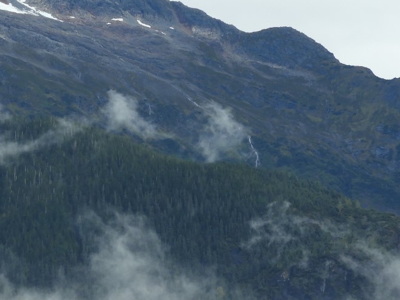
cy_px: 164
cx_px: -13
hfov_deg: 8.5
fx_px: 2681
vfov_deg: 6.4
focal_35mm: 232
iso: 100
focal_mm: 18.8
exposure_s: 1/320
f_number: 4.8
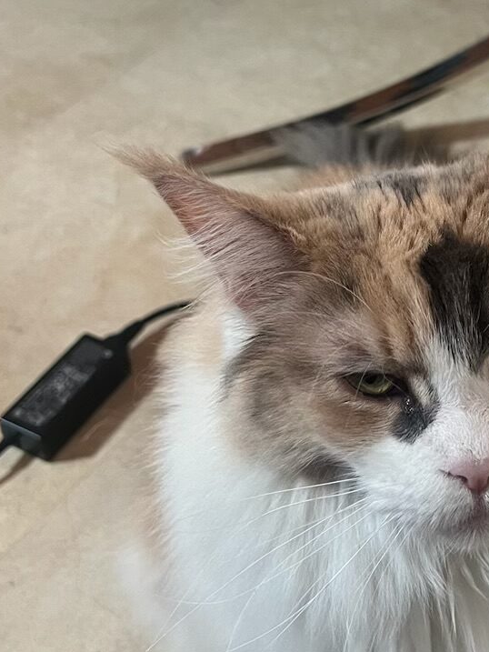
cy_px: 233
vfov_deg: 33.0
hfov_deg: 24.8
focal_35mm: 58
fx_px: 1092
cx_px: 393
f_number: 1.5
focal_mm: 5.7
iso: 320
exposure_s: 1/60
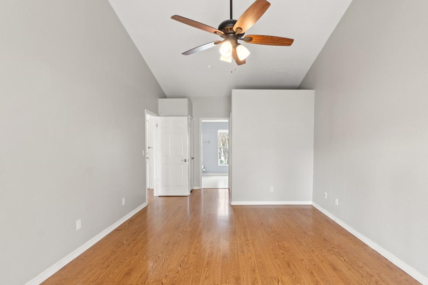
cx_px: 233
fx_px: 214
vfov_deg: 67.2
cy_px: 155
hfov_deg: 89.8
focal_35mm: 18
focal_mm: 10
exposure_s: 1/5
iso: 400
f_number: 8
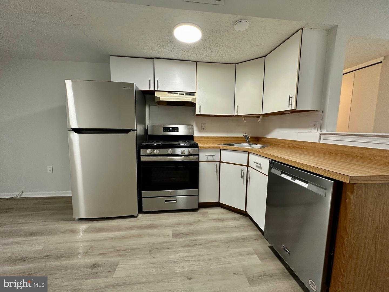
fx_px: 157
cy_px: 146
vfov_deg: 85.7
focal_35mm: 14
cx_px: 194
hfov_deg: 102.1
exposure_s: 1/60
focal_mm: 2.22
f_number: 2.2
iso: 200
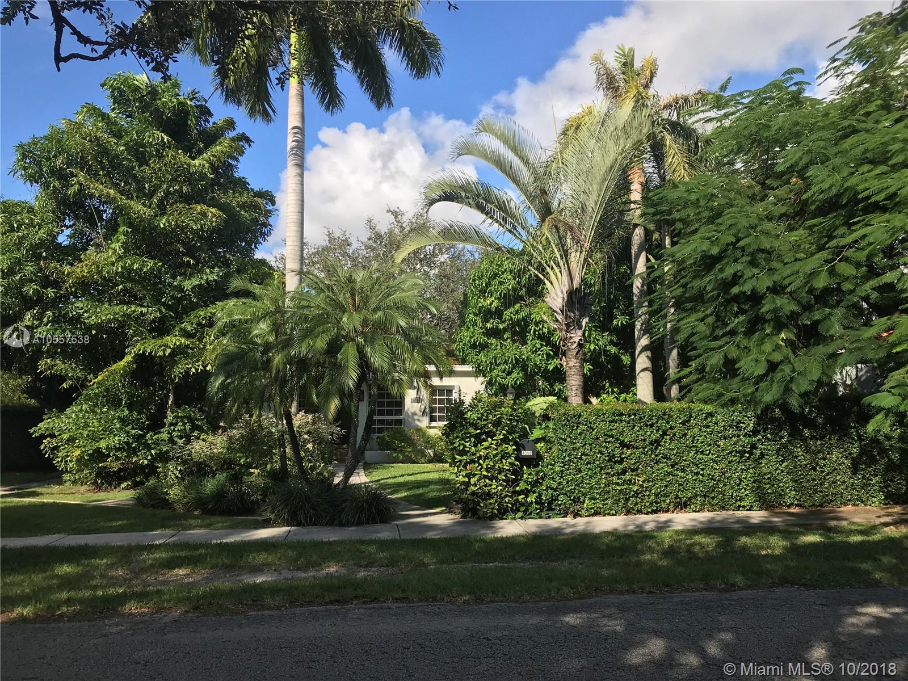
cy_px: 340
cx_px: 454
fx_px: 734
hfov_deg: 63.4
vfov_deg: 49.7
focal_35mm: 28
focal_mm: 3.99
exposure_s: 1/1650
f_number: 1.8
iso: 20
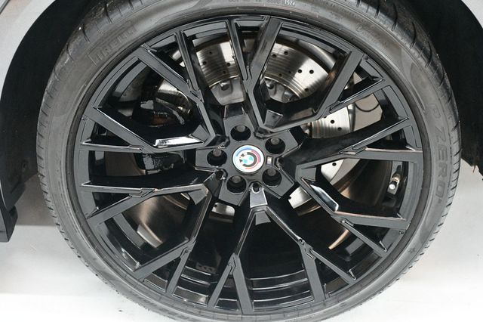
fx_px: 845
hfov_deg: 31.9
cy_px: 161
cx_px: 242
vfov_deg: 21.5
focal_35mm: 63
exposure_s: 1/60
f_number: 4.5
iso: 5000
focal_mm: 42
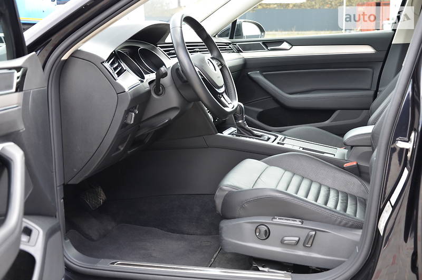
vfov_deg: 28.0
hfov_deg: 41.2
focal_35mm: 48
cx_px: 211
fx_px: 562
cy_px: 140
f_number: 5
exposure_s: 1/100
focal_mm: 32
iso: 400
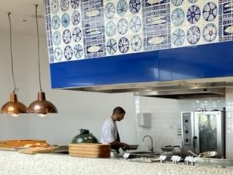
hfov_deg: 32.4
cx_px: 238
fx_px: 363
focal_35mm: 54
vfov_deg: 25.8
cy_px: 170
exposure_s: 1/163
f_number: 1.6
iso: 32
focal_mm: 5.1
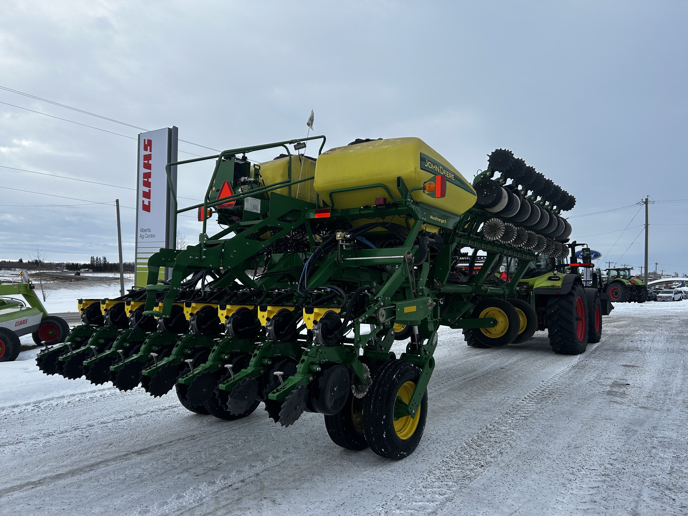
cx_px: 344
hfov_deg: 67.3
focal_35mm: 26
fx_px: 517
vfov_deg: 53.1
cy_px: 258
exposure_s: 1/2299
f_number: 1.5
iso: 50
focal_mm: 5.7
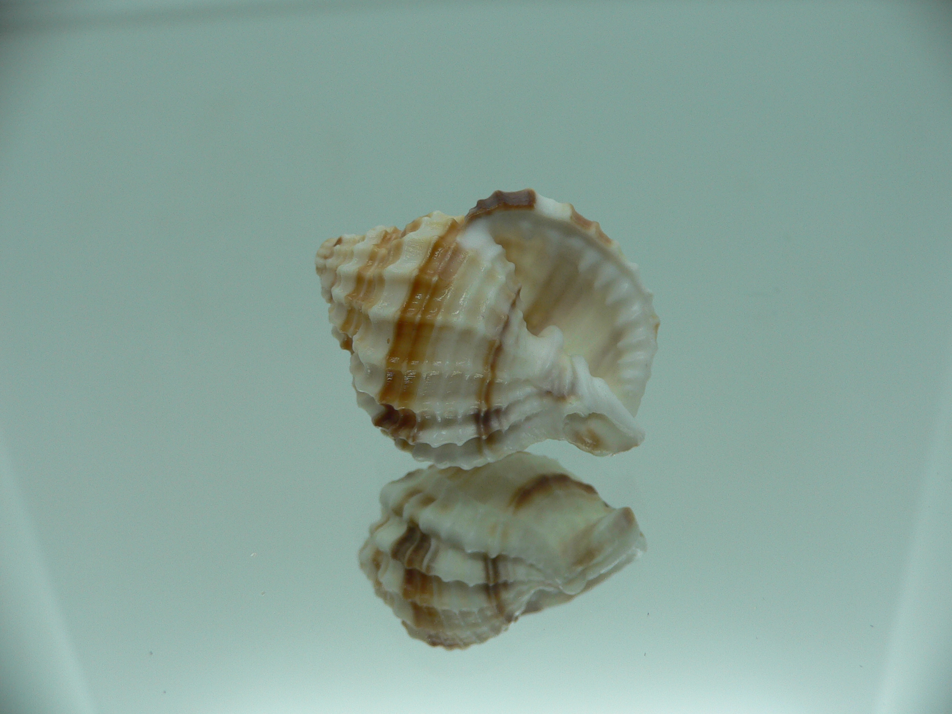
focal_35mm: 35
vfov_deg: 40.7
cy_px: 357
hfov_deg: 52.6
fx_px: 963
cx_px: 476
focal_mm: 4.6
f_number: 2.8
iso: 80
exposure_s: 1/80
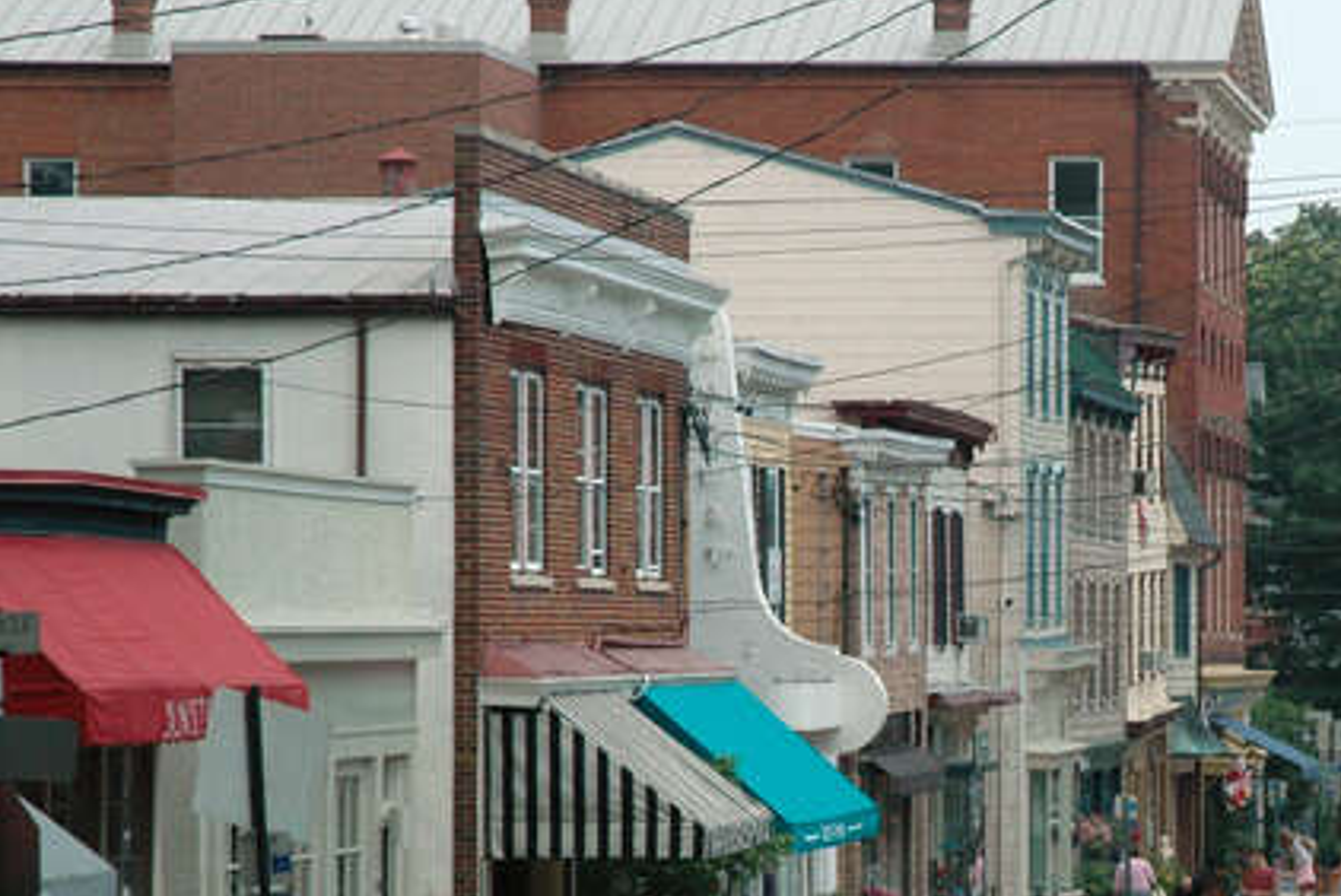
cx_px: 1065
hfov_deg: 11.6
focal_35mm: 176
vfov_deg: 7.8
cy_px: 728
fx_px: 6560
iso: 640
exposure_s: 1/500
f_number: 11
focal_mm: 62
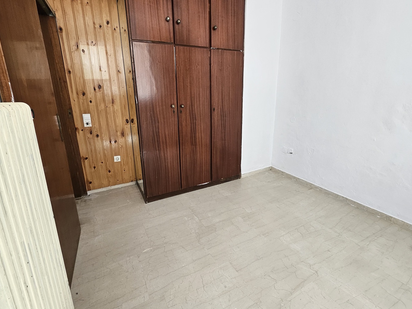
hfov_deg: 94.5
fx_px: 190
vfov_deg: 77.9
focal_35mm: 16
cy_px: 141
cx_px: 200
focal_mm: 1.74
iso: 160
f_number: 2.2
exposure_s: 1/71
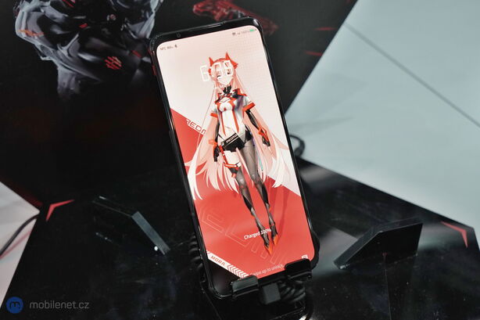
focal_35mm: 49
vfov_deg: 27.5
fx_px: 653
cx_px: 240
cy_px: 160
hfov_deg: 40.4
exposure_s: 1/160
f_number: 6.3
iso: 2500
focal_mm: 49
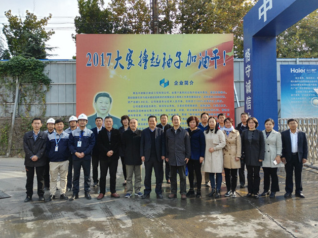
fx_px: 266
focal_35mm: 29
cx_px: 158
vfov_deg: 48.2
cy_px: 116
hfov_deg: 61.7
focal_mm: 2.96
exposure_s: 1/342
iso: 64
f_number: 2
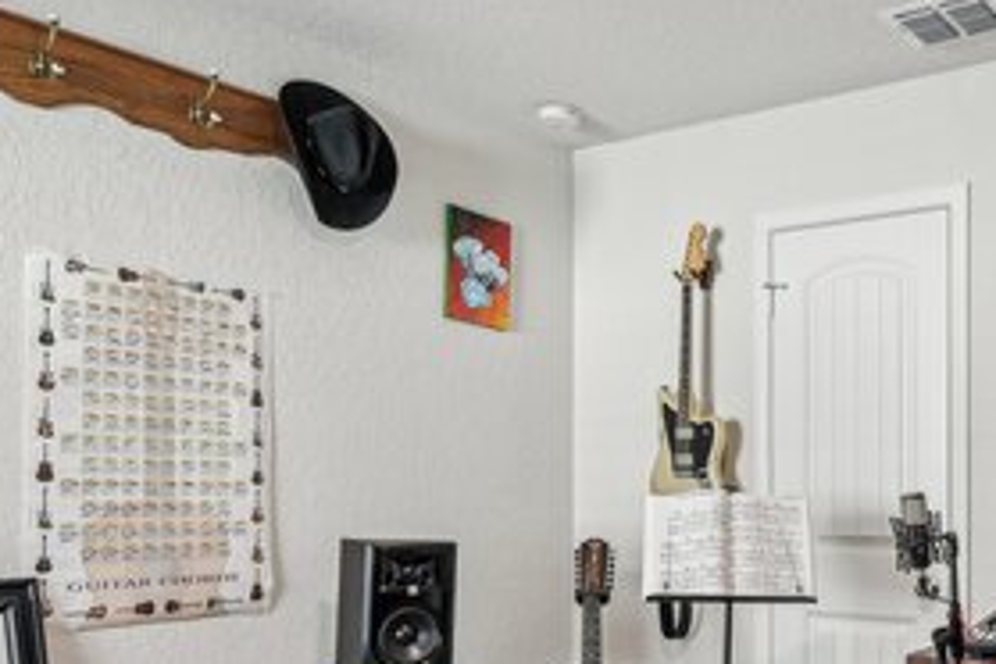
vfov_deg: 33.5
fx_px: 1079
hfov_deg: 46.3
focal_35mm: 39
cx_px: 832
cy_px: 498
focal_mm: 17
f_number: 8
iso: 1250
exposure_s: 1/15
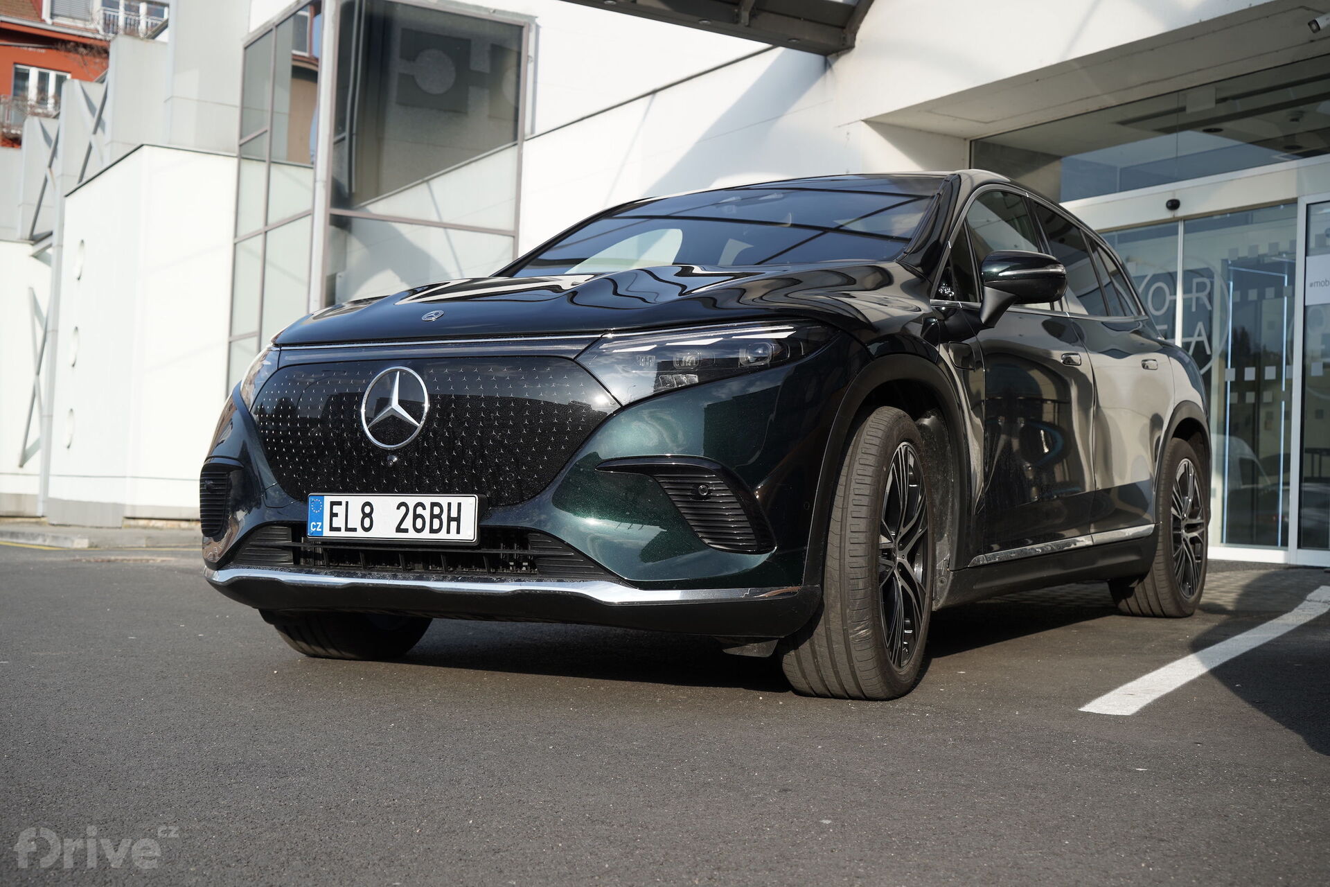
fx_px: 1588
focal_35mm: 43
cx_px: 665
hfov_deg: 45.4
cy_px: 444
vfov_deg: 31.2
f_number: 5.6
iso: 100
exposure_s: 1/200
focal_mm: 43
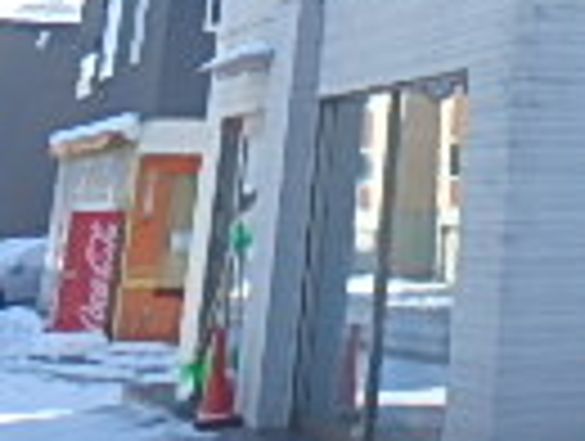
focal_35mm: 103
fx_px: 1744
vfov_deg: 11.8
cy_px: -608
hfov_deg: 17.3
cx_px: 864
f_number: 3.5
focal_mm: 3.7
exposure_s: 1/640
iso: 125
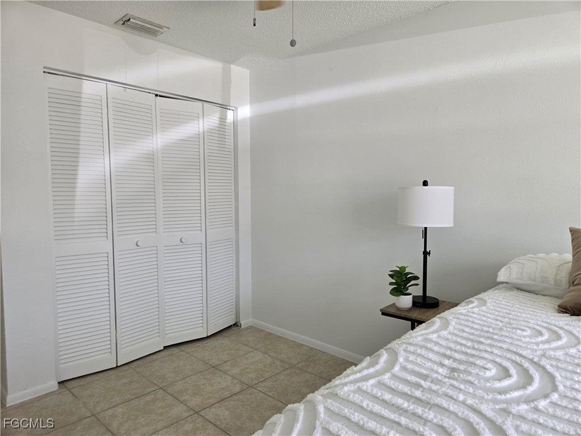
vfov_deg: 58.9
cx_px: 290
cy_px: 218
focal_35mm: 23
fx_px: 386
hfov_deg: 73.9
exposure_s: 1/120
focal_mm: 5.4
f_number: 1.8
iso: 50
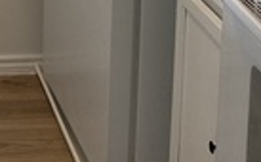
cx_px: -55
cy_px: -221
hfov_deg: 15.6
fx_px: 916
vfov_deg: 9.1
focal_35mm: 129
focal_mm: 4.25
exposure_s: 1/60
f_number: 1.8
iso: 64
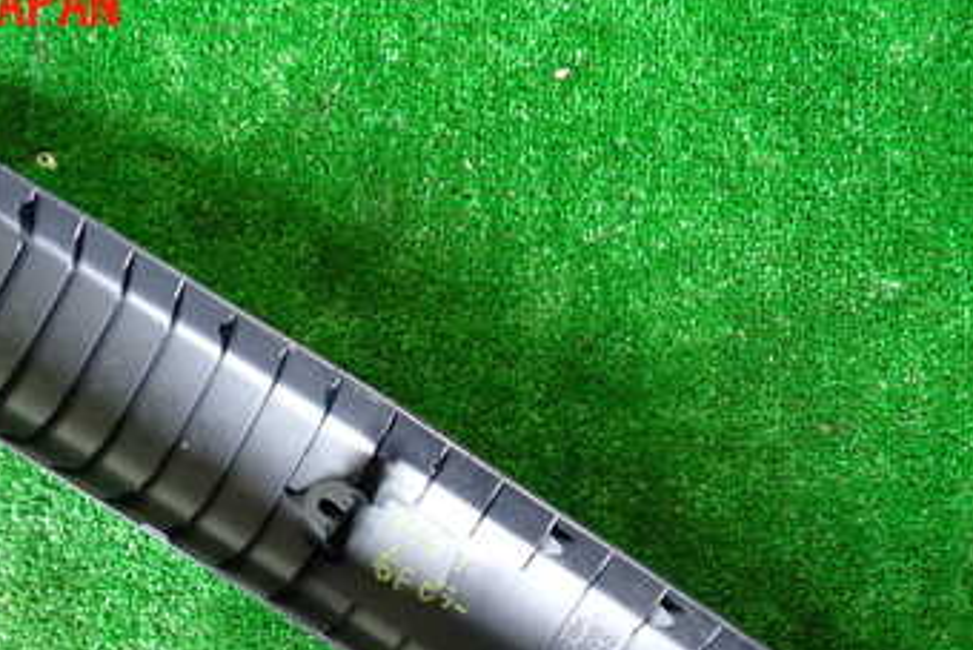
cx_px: 458
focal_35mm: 55
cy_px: 616
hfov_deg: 36.2
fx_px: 1487
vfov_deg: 23.8
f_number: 2.3
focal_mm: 5.4
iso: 640
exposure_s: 1/30
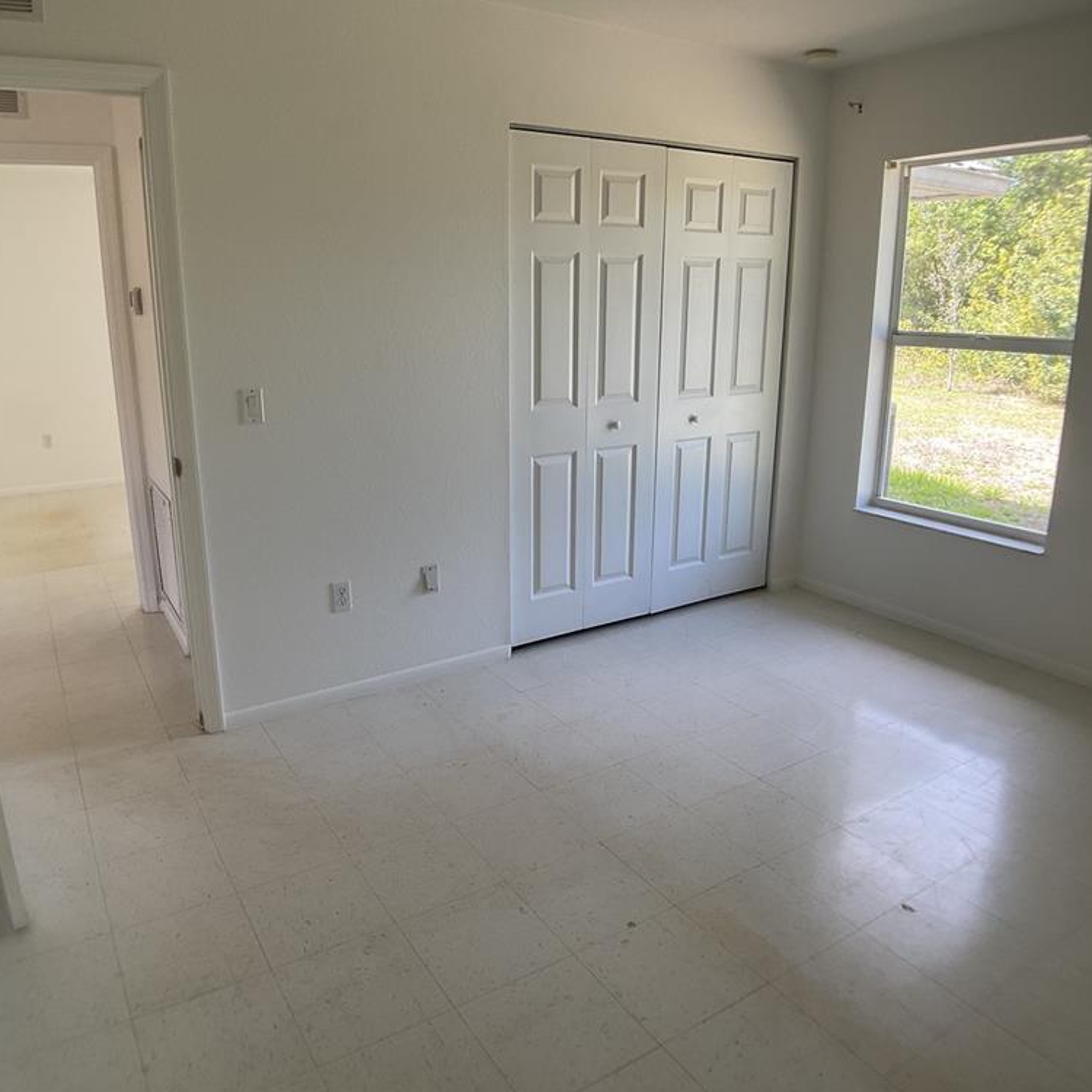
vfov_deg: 47.2
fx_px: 1249
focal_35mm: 35
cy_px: 536
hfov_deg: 47.2
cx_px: 504
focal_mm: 3
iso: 32
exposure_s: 1/120
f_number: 1.8
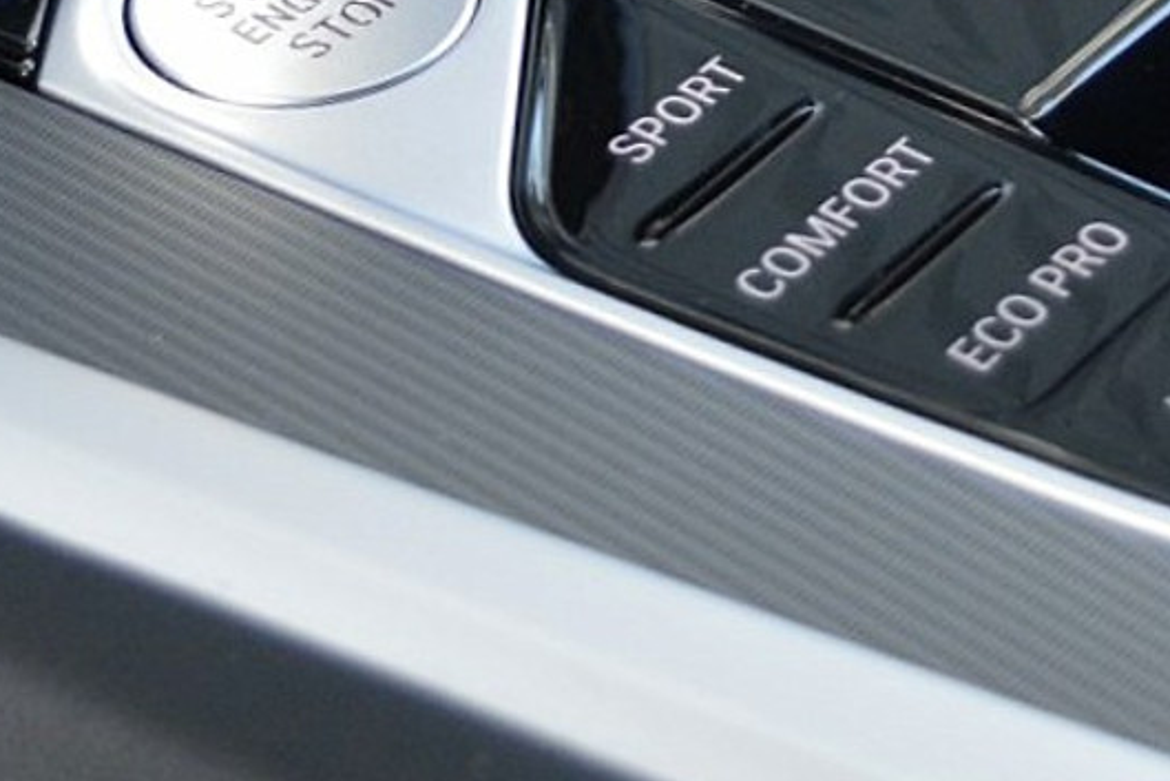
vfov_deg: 7.2
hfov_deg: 11.1
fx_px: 6014
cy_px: -600
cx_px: 995
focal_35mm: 185
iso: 800
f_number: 4.5
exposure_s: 1/50
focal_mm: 34
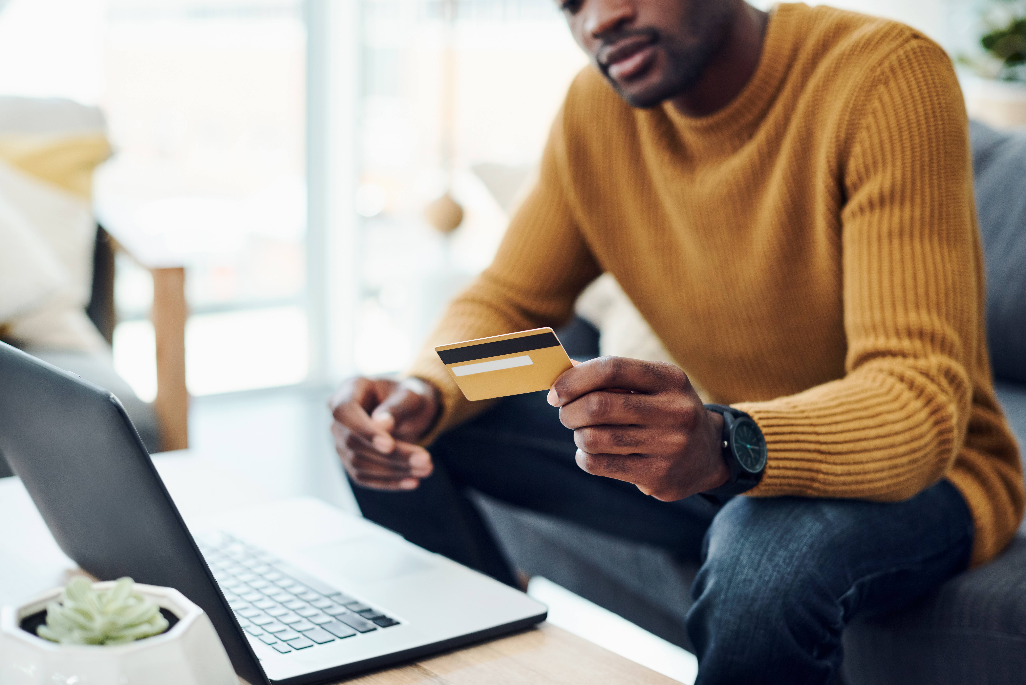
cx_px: 513
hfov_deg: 39.6
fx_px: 1425
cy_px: 342
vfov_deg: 27.0
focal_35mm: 50
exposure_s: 1/500
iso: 400
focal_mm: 50
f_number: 2.5
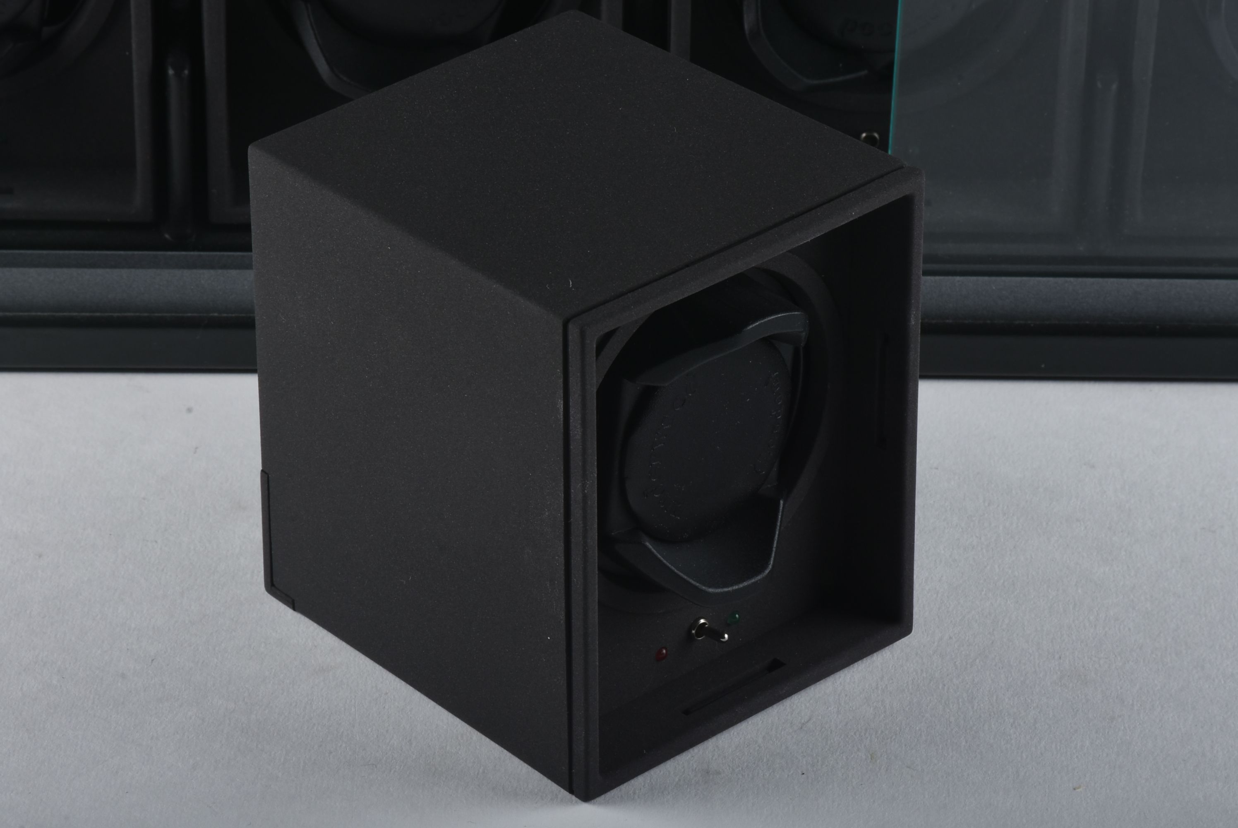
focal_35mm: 195
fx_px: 6711
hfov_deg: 10.5
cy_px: 414
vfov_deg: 7.1
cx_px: 619
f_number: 22
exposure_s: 1/250
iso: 320
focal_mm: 130
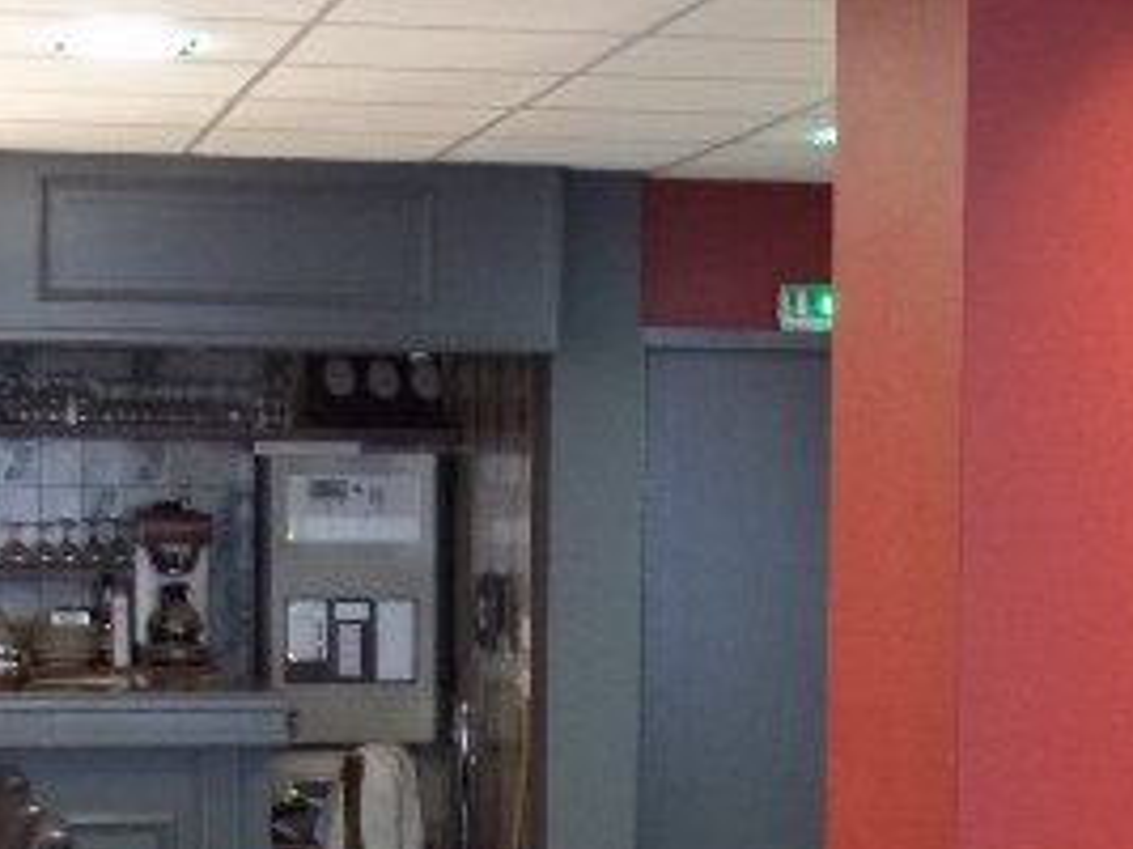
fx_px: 3533
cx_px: 637
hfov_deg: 18.2
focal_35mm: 108
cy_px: 692
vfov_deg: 13.6
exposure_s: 1/8
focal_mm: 6.5
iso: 167
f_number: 3.1
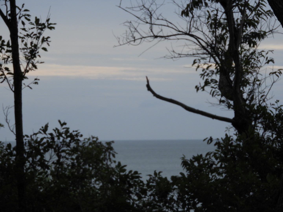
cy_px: 106
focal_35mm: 250
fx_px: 2044
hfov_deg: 7.9
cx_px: 142
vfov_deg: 5.9
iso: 100
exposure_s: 1/200
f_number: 5.5
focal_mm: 44.8
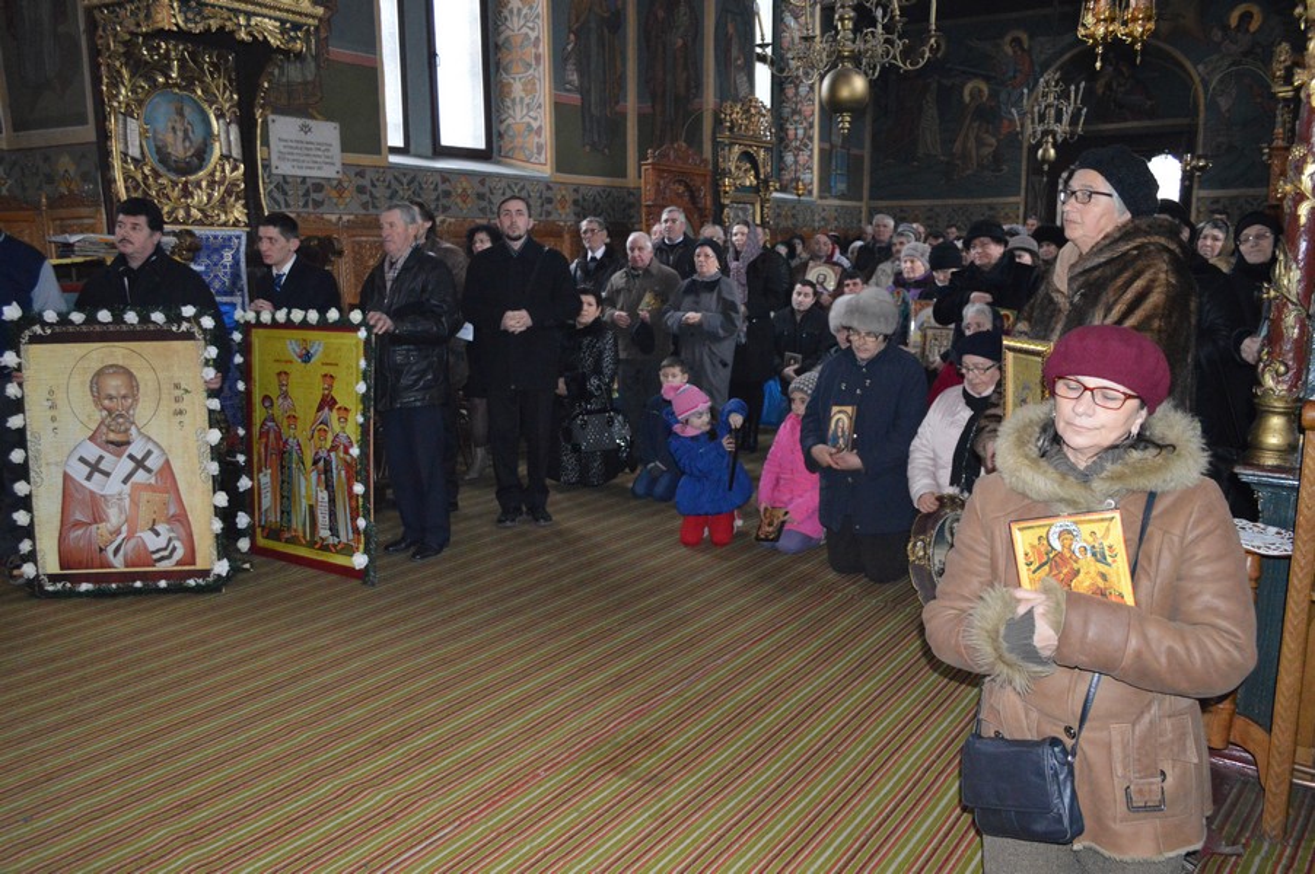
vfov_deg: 47.9
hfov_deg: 67.4
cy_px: 437
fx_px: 986
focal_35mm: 27
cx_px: 658
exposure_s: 1/60
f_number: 3.5
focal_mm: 18
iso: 3200
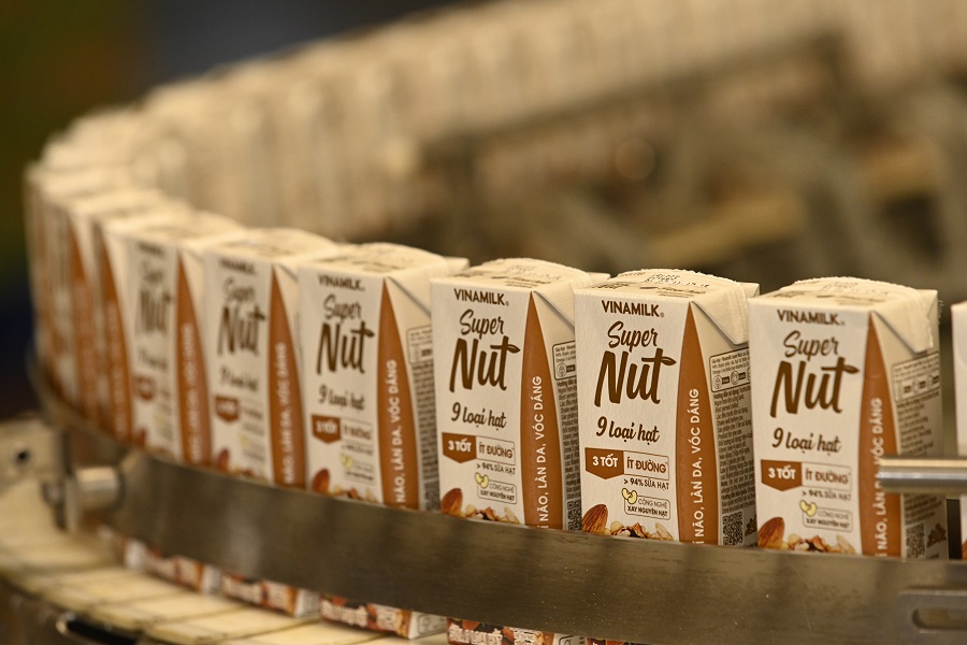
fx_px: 5372
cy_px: 322
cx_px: 484
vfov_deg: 6.9
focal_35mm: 200
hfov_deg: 10.3
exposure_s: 1/200
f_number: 5.6
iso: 2500
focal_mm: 200
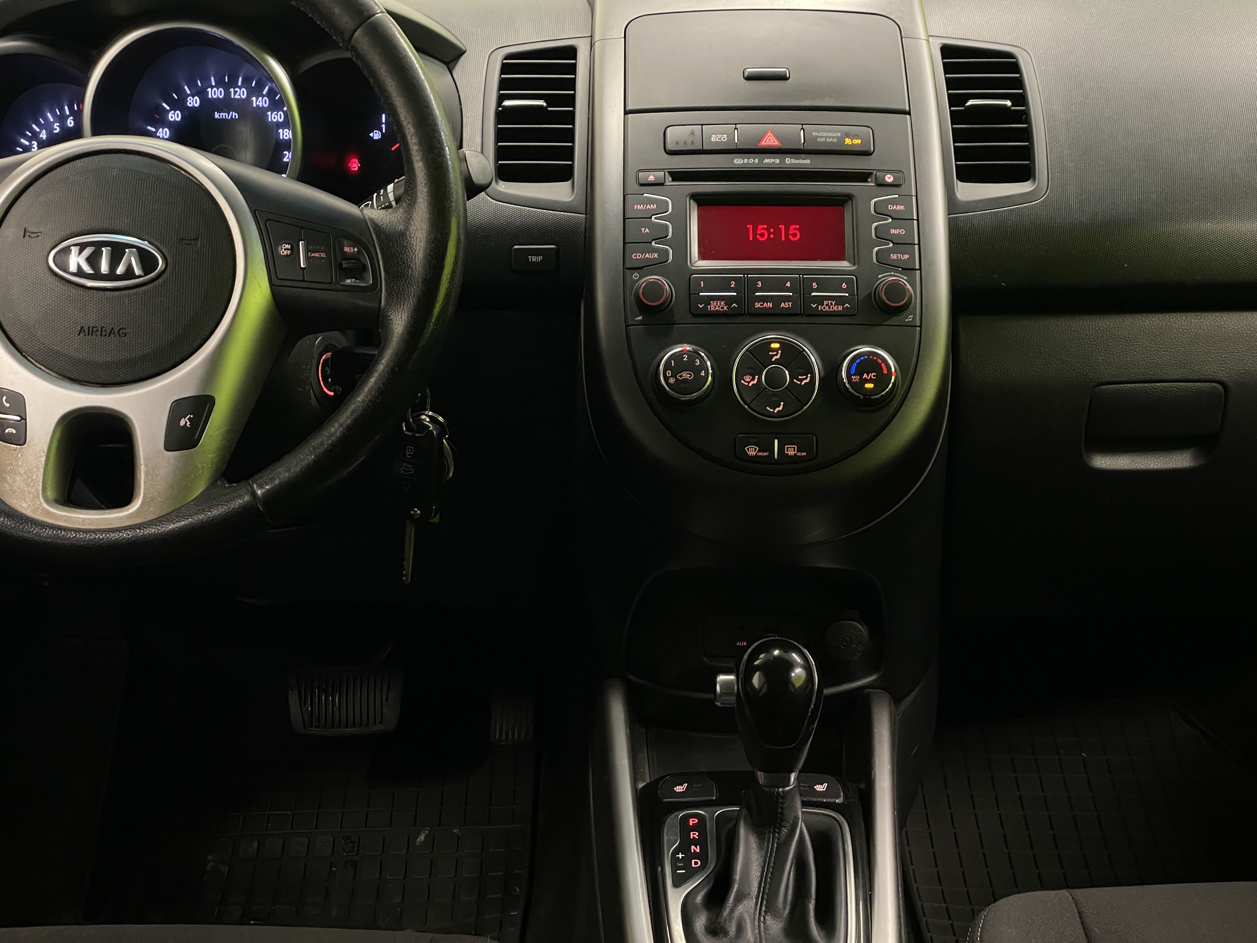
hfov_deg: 36.8
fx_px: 1888
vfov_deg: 28.0
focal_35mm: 52
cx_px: 628
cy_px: 472
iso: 320
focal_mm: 6
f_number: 2
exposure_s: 1/50
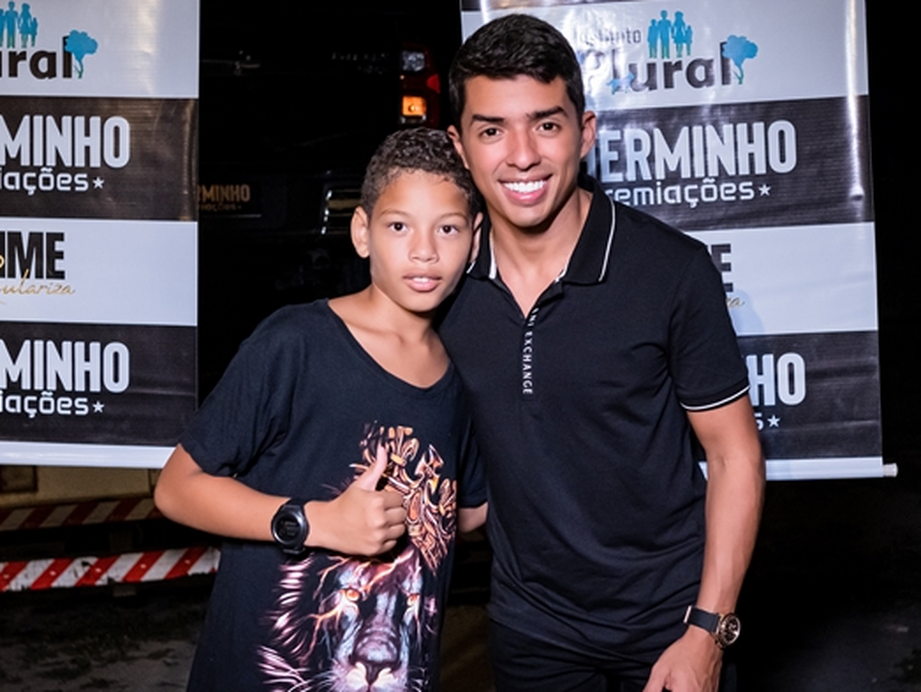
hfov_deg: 38.9
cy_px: 324
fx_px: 1305
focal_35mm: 49
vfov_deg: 29.7
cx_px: 473
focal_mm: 24
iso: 2500
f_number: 2.8
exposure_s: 1/320
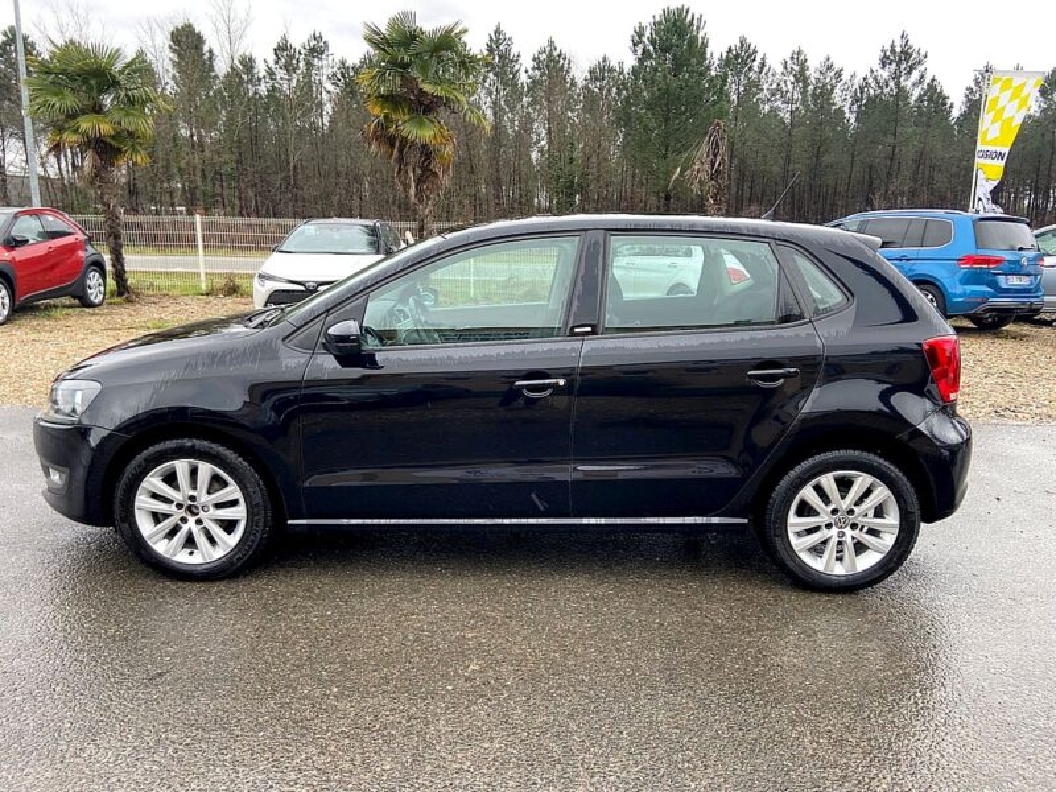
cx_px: 528
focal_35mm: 26
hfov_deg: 67.3
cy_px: 396
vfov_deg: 53.1
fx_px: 793
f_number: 1.8
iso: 40
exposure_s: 1/122
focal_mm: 4.25
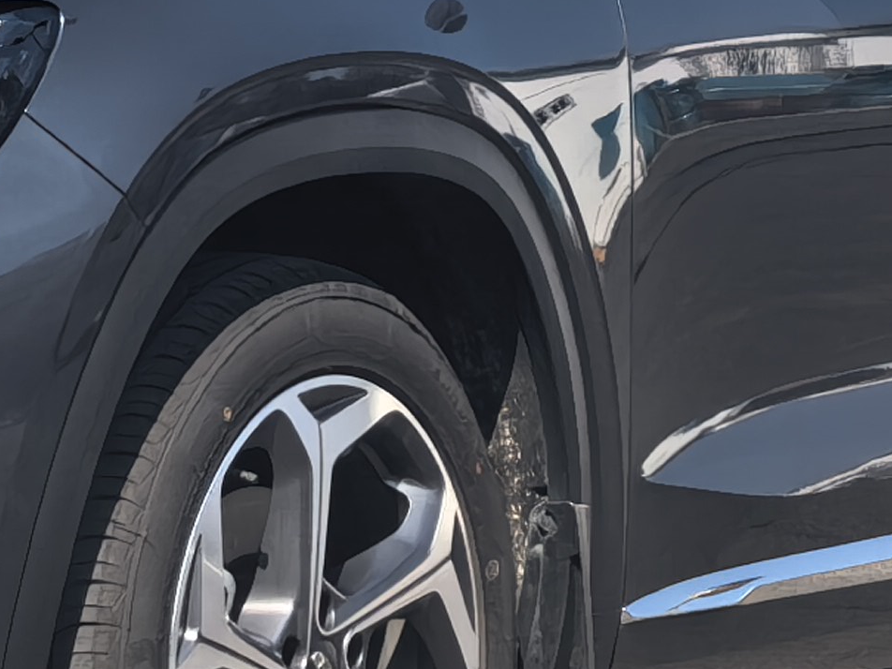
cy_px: 171
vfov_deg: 4.5
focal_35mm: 327
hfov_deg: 6.0
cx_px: 50
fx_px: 8426
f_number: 2
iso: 64
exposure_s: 1/4000
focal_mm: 6.98
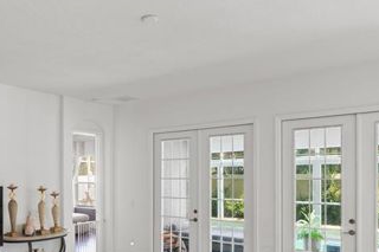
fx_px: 347
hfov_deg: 55.0
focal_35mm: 33
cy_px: 173
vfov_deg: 39.3
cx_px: 102
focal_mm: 10
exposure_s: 1/1.25
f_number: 5.6
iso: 100
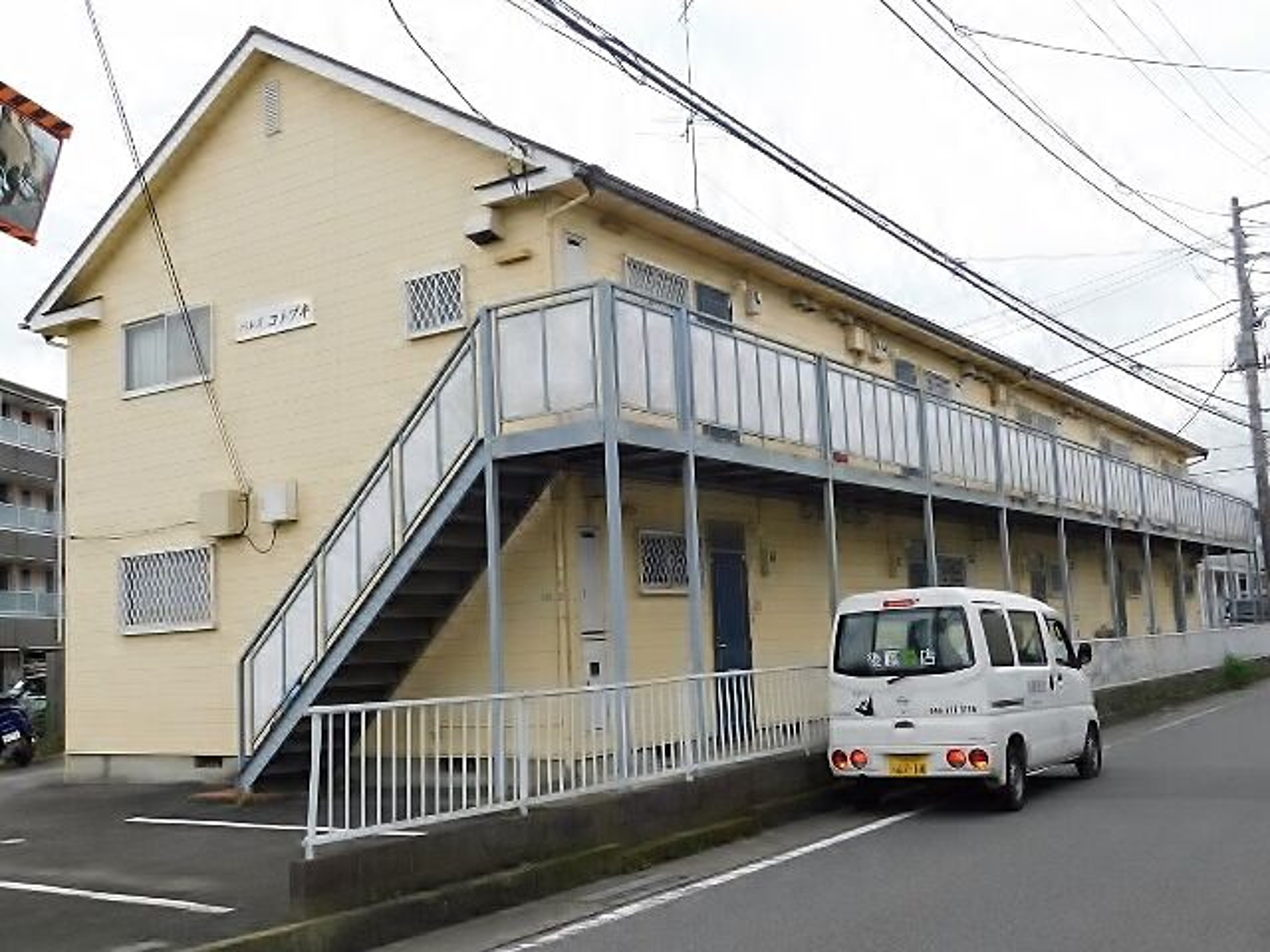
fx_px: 1321
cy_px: 476
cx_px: 635
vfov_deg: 39.7
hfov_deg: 51.4
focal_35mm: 36
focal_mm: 6.3
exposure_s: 1/640
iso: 125
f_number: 3.5
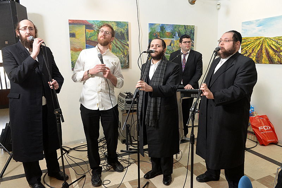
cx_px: 141
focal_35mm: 29
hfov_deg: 63.6
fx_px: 227
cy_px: 94
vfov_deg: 45.0
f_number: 5.6
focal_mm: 29
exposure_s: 1/125
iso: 1250
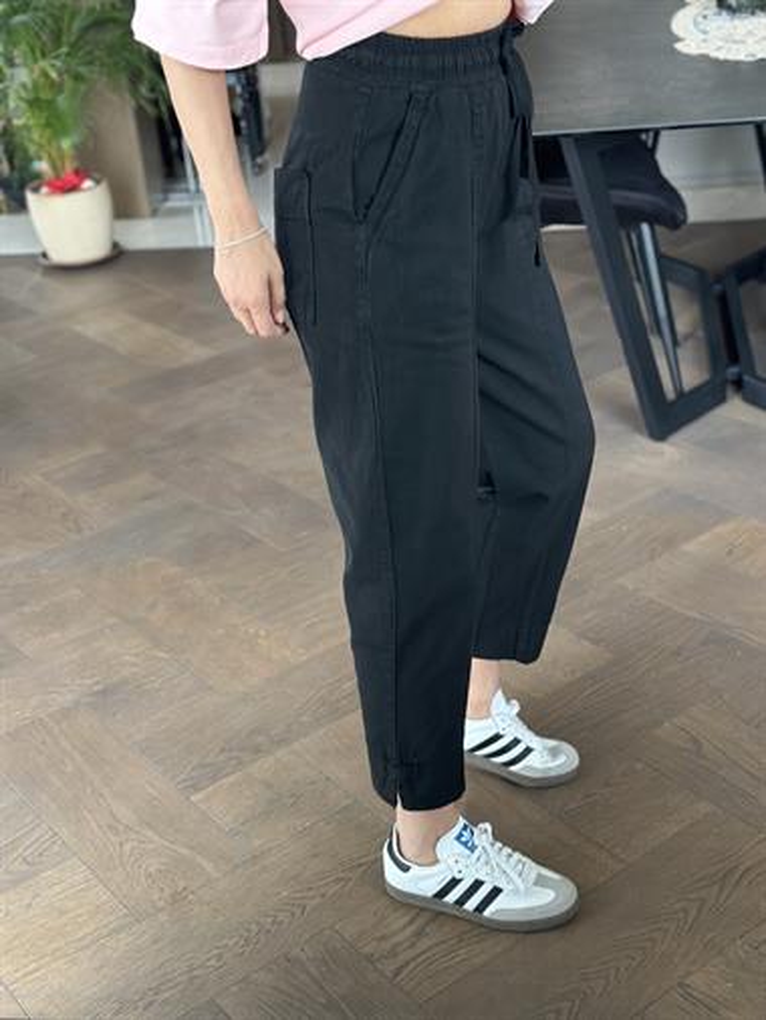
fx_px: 1415
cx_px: 383
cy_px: 510
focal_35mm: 48
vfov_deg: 39.6
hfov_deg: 30.3
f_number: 1.78
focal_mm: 6.86
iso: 500
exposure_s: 1/40
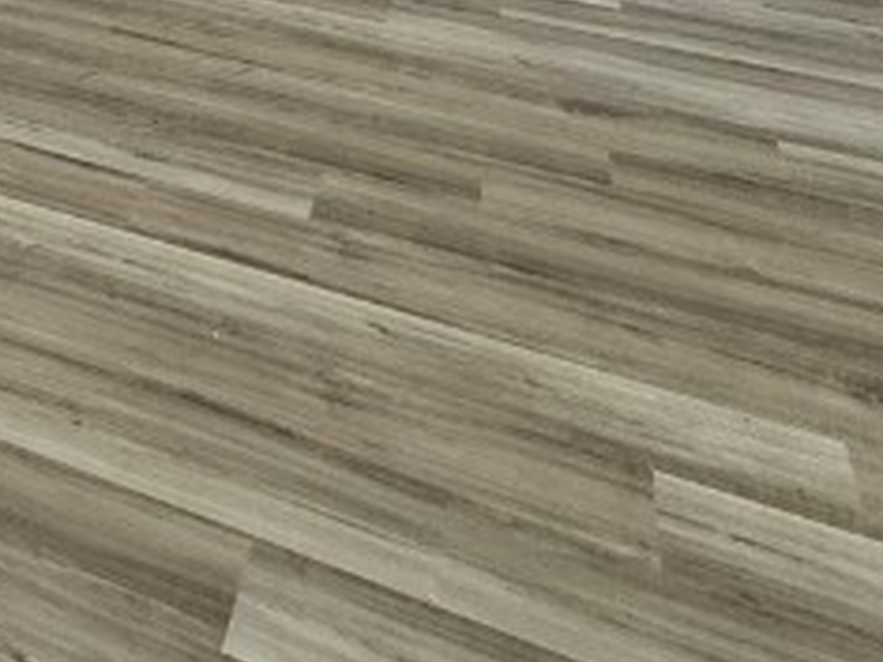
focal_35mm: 61
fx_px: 1555
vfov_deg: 19.6
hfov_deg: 23.8
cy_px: -433
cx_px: -503
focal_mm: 2.22
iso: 100
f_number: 2.2
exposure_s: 1/120
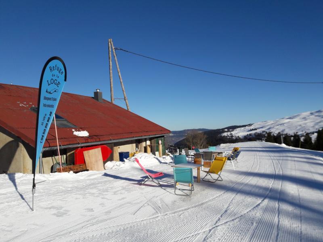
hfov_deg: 63.4
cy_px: 121
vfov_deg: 49.7
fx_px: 261
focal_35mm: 28
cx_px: 162
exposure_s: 1/2994
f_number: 1.9
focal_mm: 3.7
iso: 40
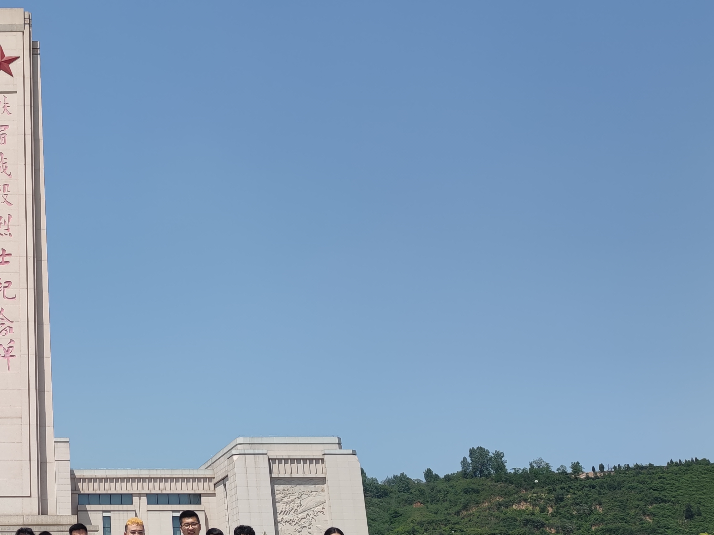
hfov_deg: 34.7
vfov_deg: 29.1
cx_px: 2
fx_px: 1031
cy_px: 291
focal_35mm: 50
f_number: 1.85
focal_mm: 6.78
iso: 50
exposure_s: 1/1843
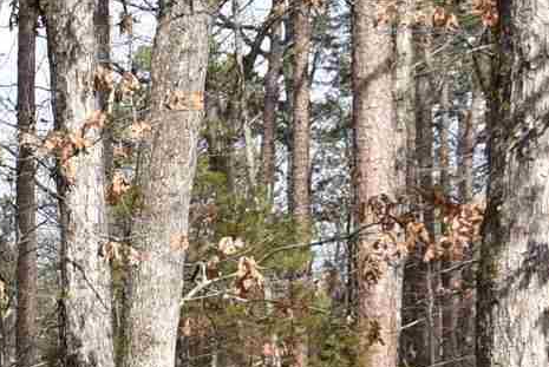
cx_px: -623
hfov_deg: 15.4
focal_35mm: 99
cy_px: 602
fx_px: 1511
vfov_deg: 12.9
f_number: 7.1
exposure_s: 1/200
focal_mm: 15
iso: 100
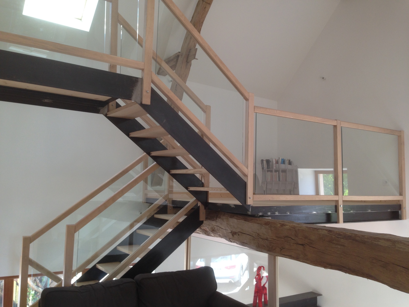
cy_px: 154
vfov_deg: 42.9
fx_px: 390
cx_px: 204
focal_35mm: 33
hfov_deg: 55.4
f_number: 2.4
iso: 50
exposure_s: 1/24
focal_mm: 4.12
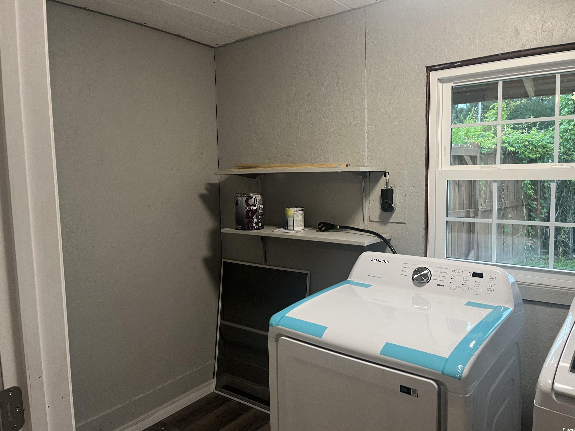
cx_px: 288
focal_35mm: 26
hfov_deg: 67.3
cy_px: 216
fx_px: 432
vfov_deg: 53.1
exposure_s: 1/60
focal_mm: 5.1
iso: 100
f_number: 1.6
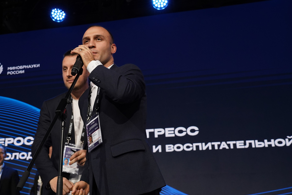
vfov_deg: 26.0
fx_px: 422
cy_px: 82
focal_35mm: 52
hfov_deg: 37.8
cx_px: 101
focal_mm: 35
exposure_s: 1/160
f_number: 5
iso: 1600
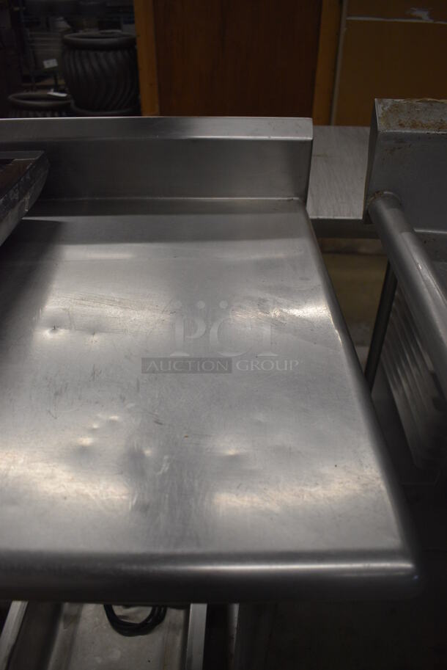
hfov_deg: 48.0
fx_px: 502
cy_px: 335
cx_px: 224
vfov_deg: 67.3
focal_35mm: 27
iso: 800
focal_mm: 18
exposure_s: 1/250
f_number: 3.5
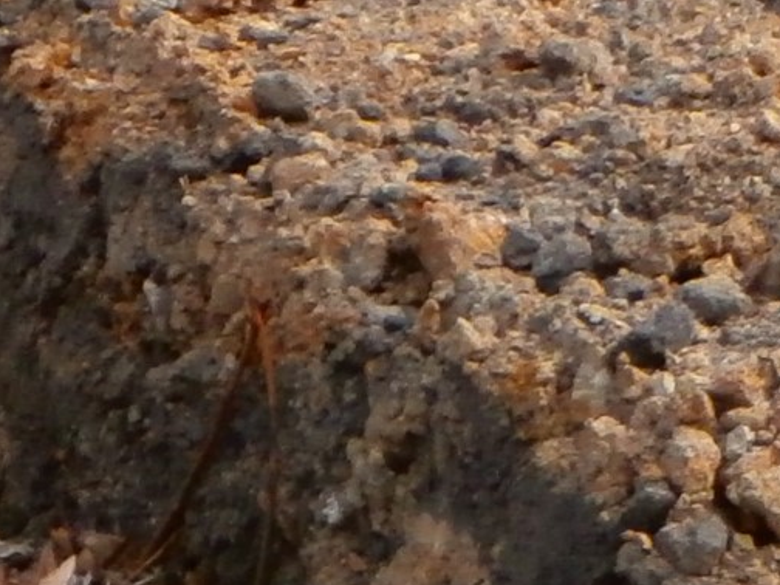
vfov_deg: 3.7
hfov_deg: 4.8
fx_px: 9103
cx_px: -793
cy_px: 695
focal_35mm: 404
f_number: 4.7
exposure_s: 1/400
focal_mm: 12.1
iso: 100
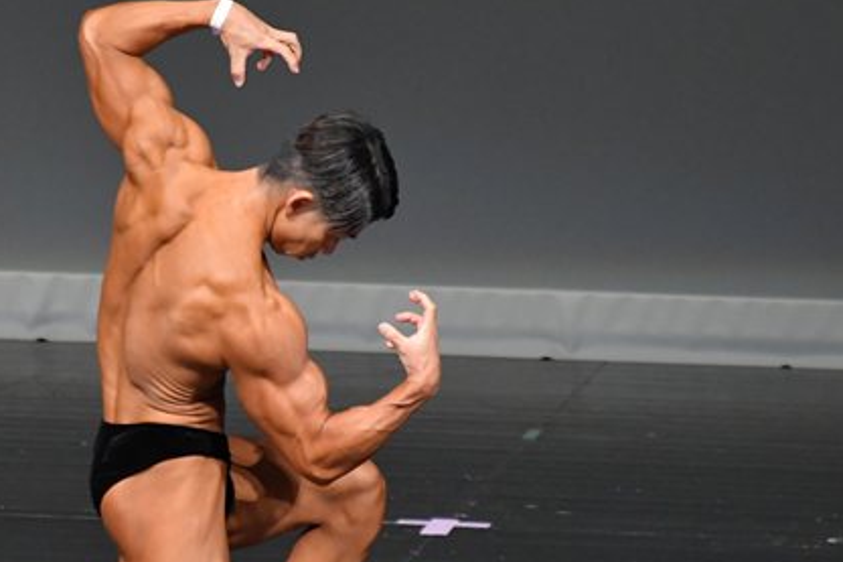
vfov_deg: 1.6
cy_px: 371
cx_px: 189
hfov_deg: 2.5
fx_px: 19614
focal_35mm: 838
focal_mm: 300
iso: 4000
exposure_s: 1/400
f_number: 5.6
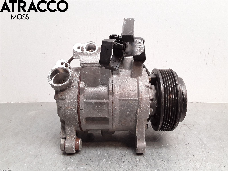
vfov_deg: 49.7
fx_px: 184
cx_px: 114
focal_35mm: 28
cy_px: 86
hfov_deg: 63.4
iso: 100
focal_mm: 2.91
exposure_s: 1/100
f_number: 1.9
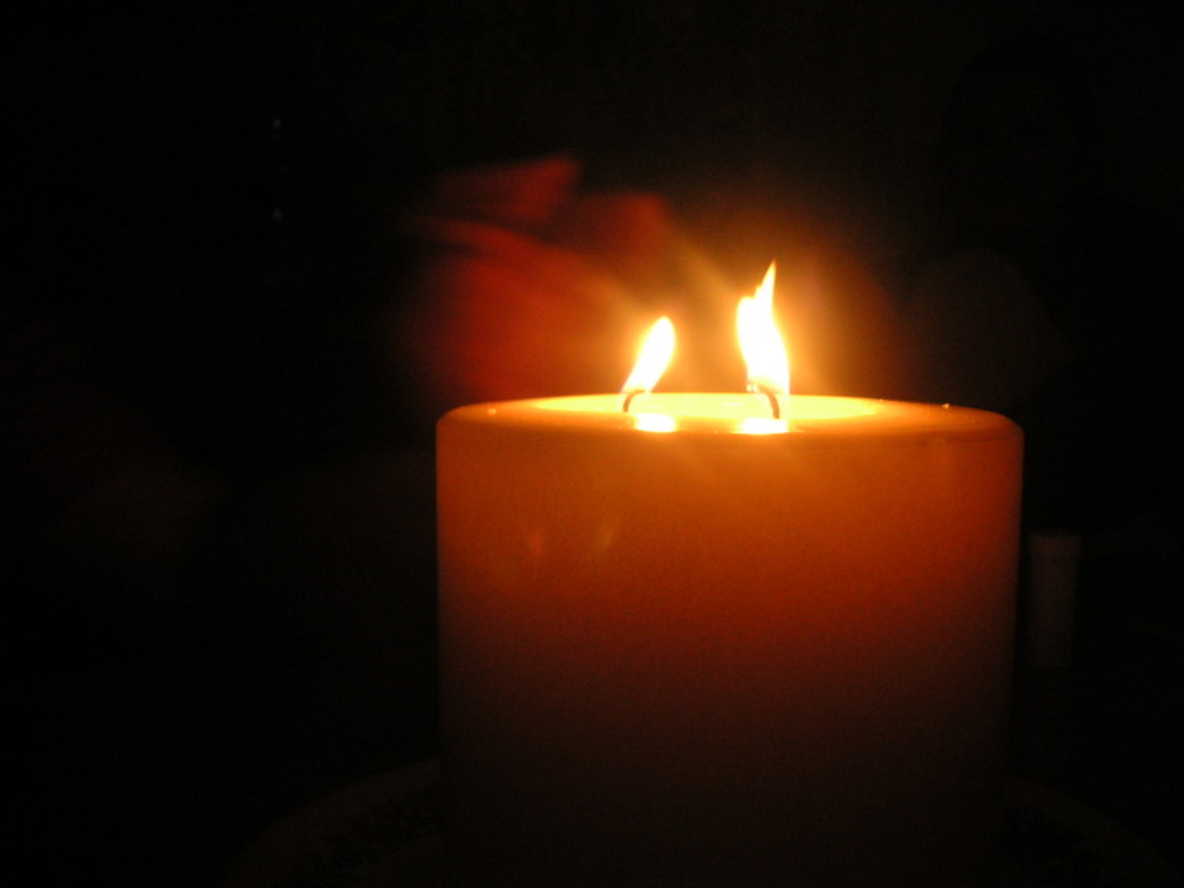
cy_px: 444
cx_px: 592
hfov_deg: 50.1
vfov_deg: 38.7
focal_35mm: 37
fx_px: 1266
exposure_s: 1/20
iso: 100
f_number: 2.8
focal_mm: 6.1
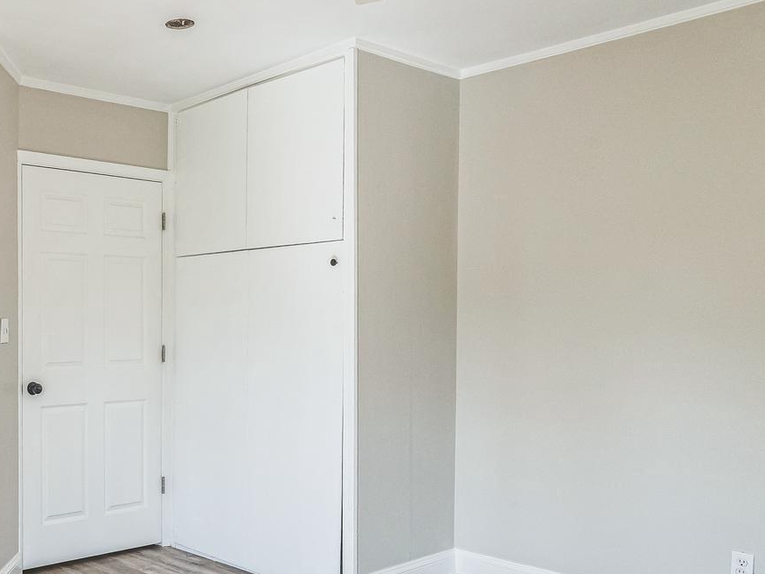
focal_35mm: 36
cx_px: 88
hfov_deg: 46.7
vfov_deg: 39.5
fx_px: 795
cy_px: 344
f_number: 6.3
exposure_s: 1/60
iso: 1000
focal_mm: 16
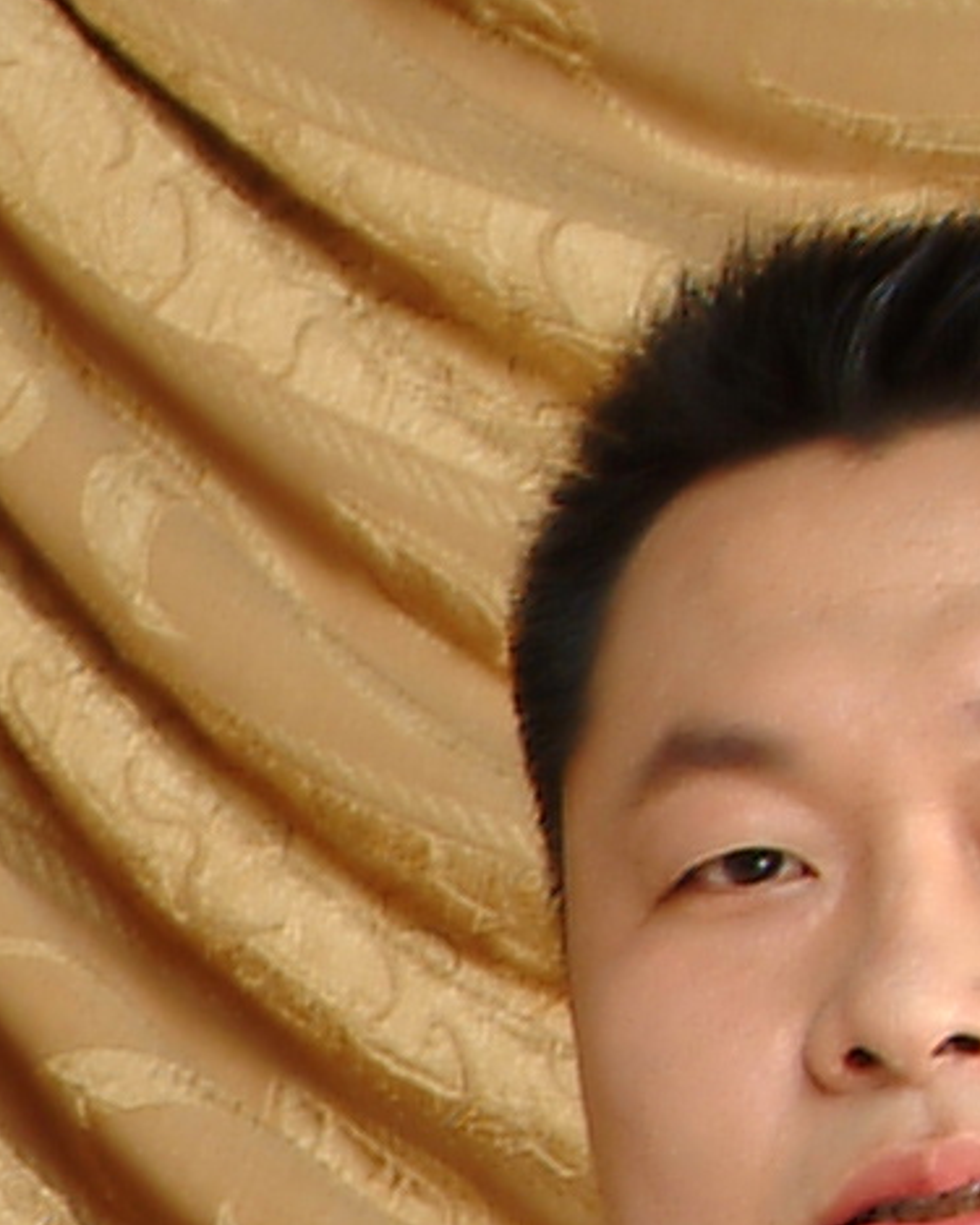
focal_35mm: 358
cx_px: -1304
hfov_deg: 4.2
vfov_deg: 5.2
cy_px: 2889
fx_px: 12984
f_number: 6.7
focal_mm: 28
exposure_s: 1/125
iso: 100
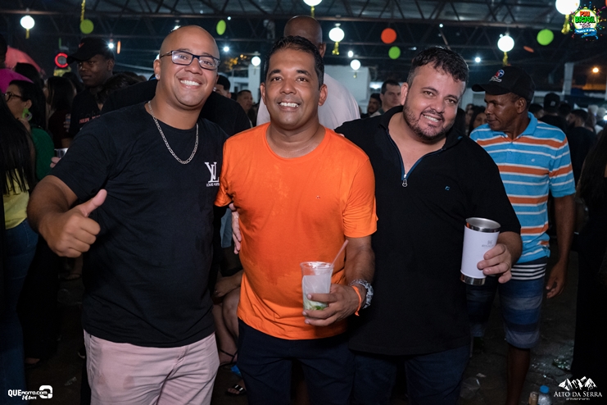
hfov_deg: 53.1
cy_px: 202
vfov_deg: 36.9
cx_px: 304
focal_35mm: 36
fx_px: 607
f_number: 2.8
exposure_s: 1/400
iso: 2500
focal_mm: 24
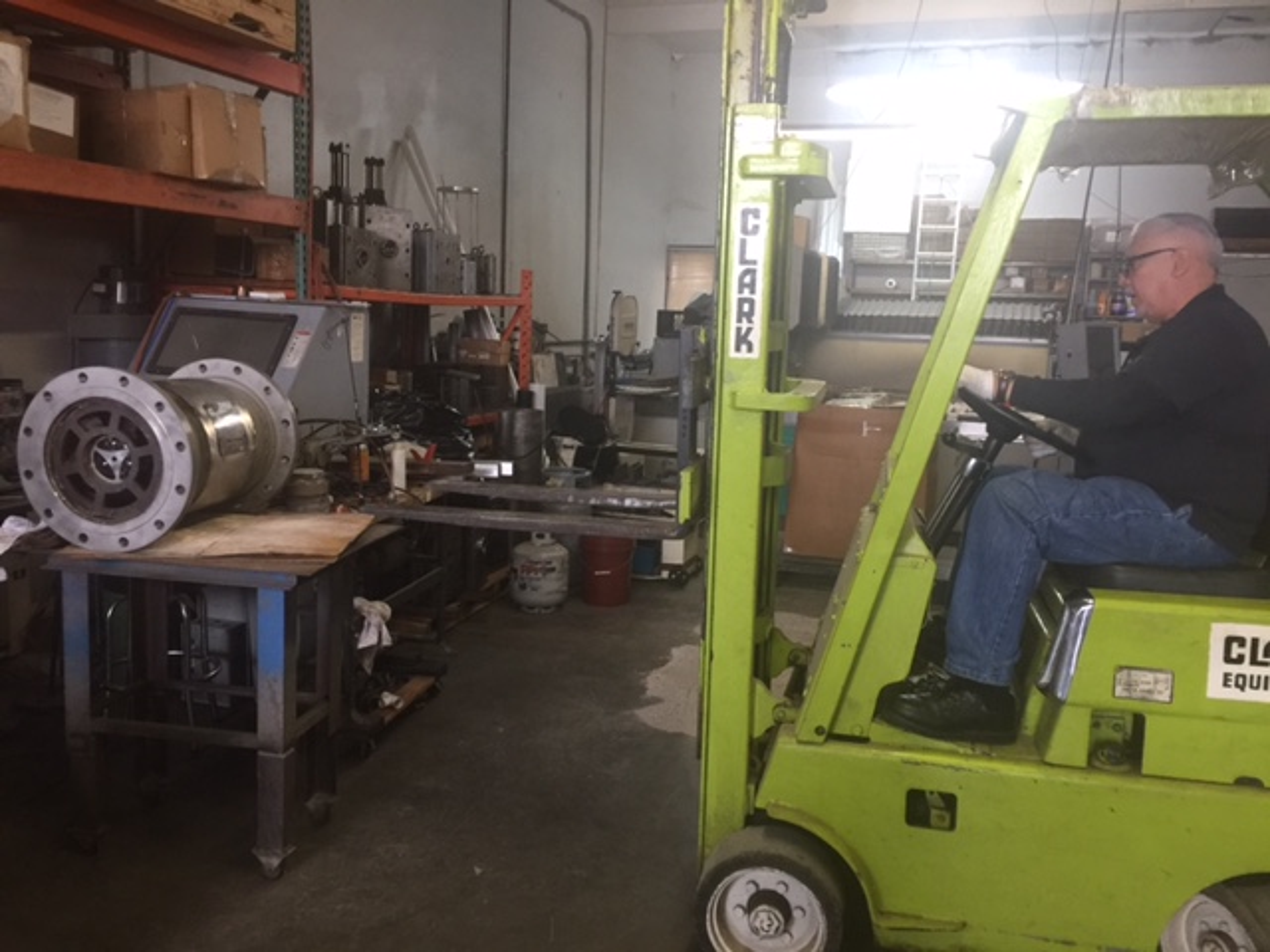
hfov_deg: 61.7
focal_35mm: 29
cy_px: 476
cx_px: 635
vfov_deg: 48.2
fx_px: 1064
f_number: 2.2
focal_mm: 4.15
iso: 100
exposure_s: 1/15
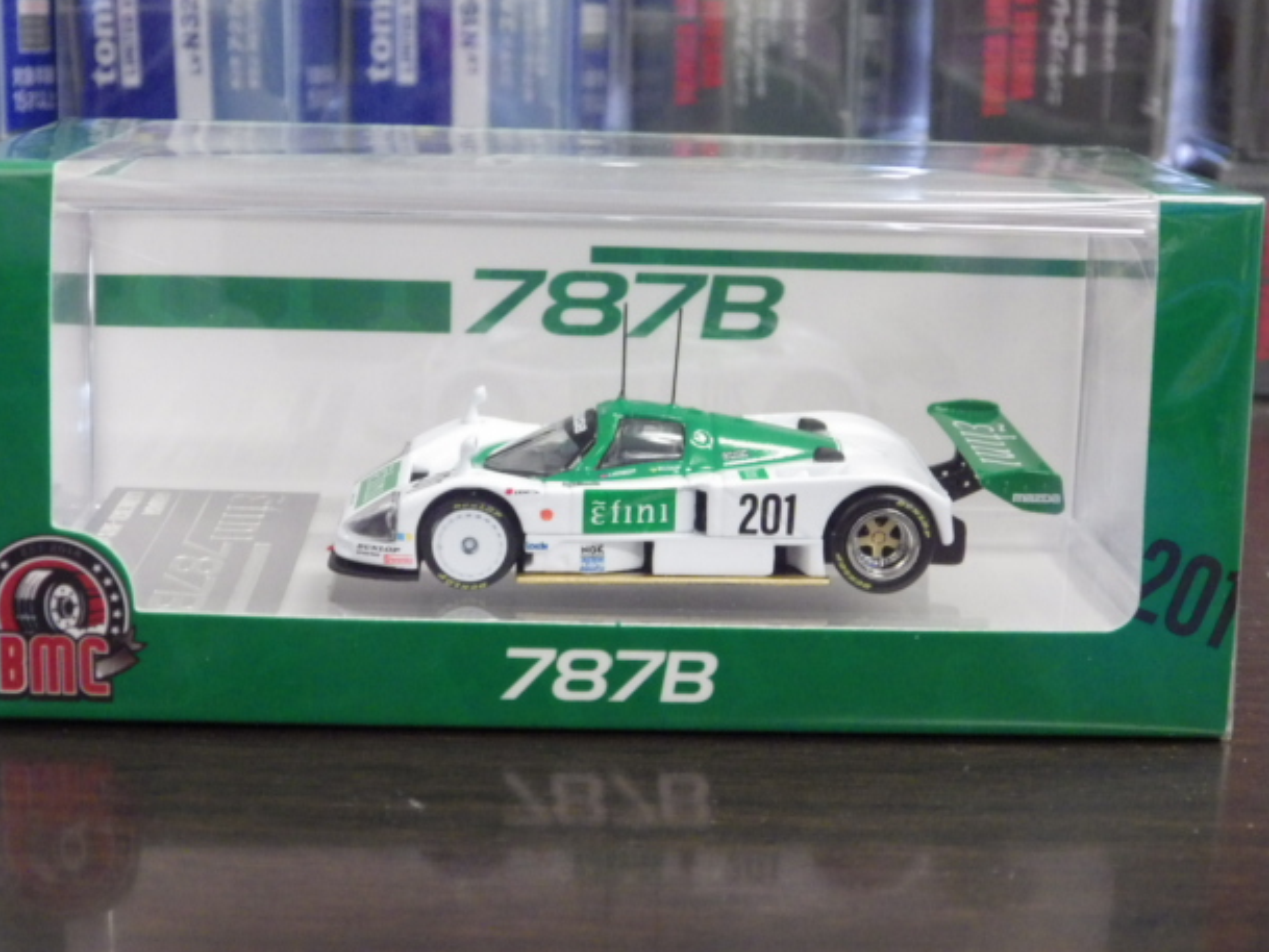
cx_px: 611
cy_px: 456
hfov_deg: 31.2
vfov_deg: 23.7
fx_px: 2273
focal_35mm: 62
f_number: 4
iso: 800
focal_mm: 10.7
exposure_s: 1/40
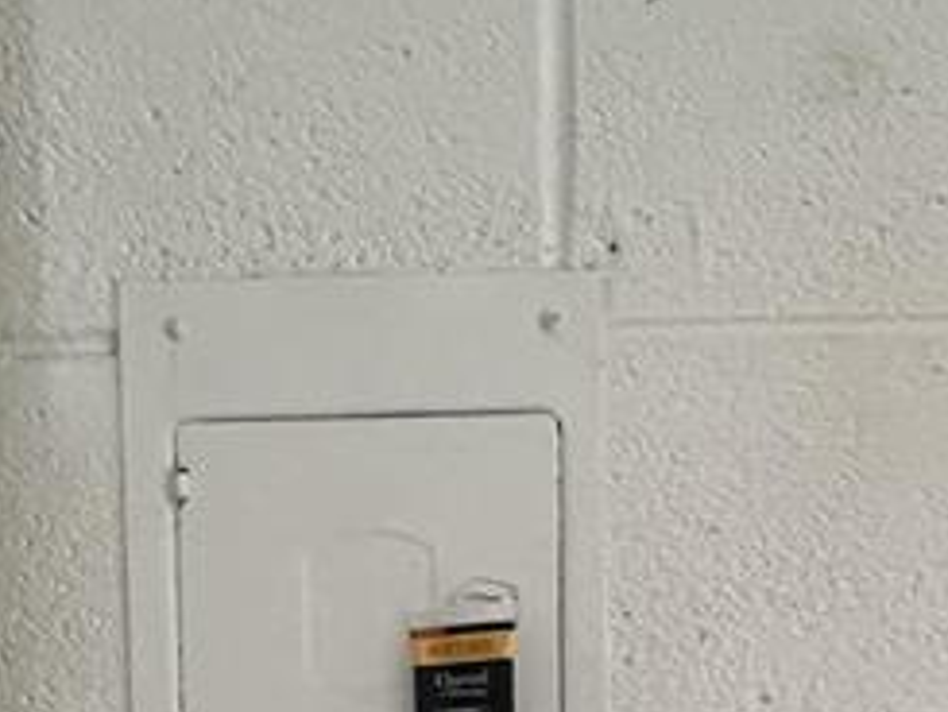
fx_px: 2000
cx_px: 395
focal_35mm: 73
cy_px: 979
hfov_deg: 26.6
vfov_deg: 18.5
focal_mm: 2.22
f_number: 2.2
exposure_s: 1/60
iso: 800
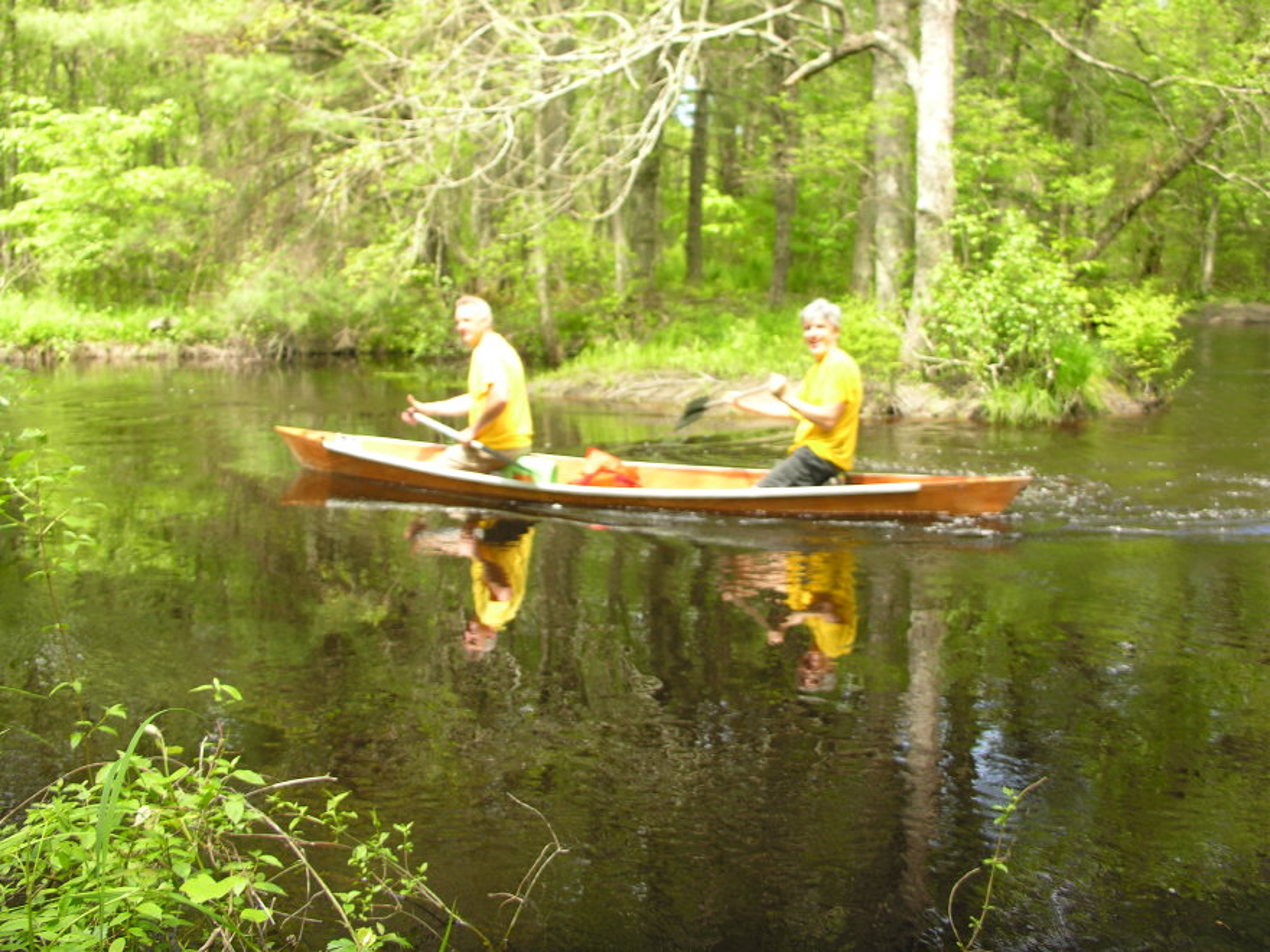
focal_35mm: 35
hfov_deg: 52.6
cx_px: 635
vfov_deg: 40.7
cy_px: 476
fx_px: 1284
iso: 50
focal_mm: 8.9
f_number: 2.8
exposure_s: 1/125
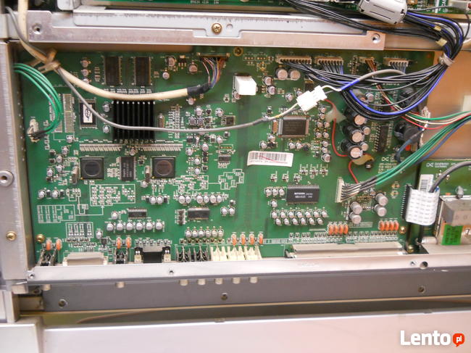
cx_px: 236
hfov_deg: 45.8
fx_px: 558
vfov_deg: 35.1
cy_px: 176
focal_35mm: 41
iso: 320
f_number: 3.1
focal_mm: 6.72
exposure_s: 1/30
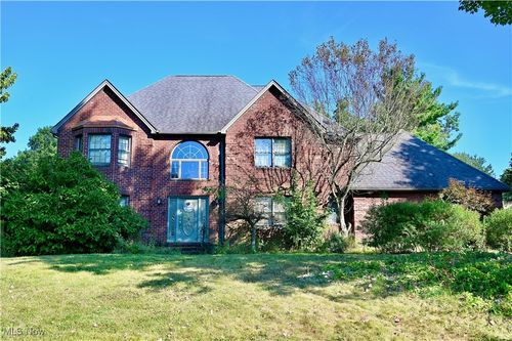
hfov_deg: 55.8
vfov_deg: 38.9
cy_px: 170
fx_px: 483
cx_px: 256
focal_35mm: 34
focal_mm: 34
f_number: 7.1
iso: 125
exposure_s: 1/160
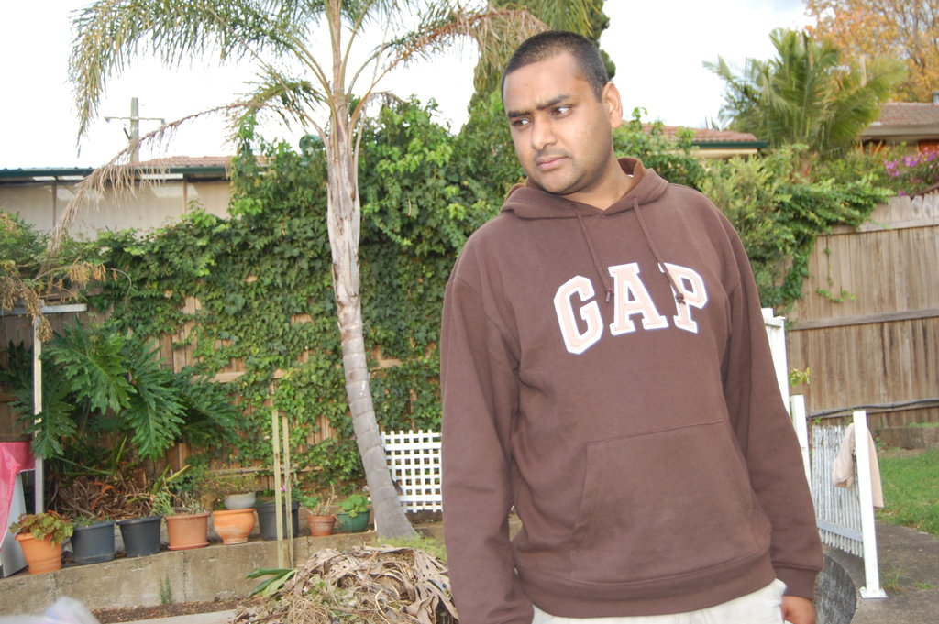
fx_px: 1212
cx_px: 470
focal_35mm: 46
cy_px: 312
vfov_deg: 28.9
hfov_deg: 42.4
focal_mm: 31
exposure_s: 1/160
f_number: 4.5
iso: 400
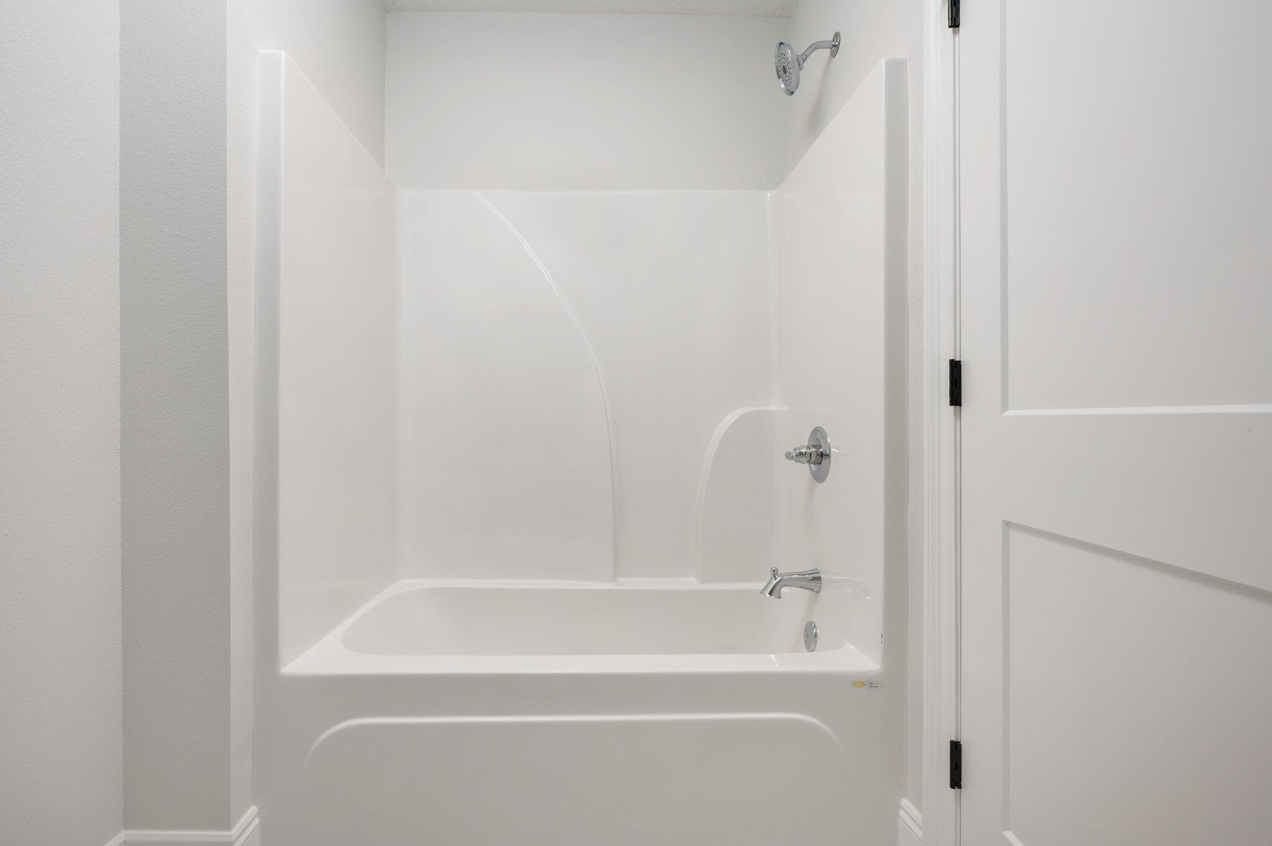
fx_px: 547
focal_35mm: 16
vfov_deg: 75.4
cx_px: 636
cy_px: 423
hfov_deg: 98.6
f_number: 9
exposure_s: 1/60
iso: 320
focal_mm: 15.5
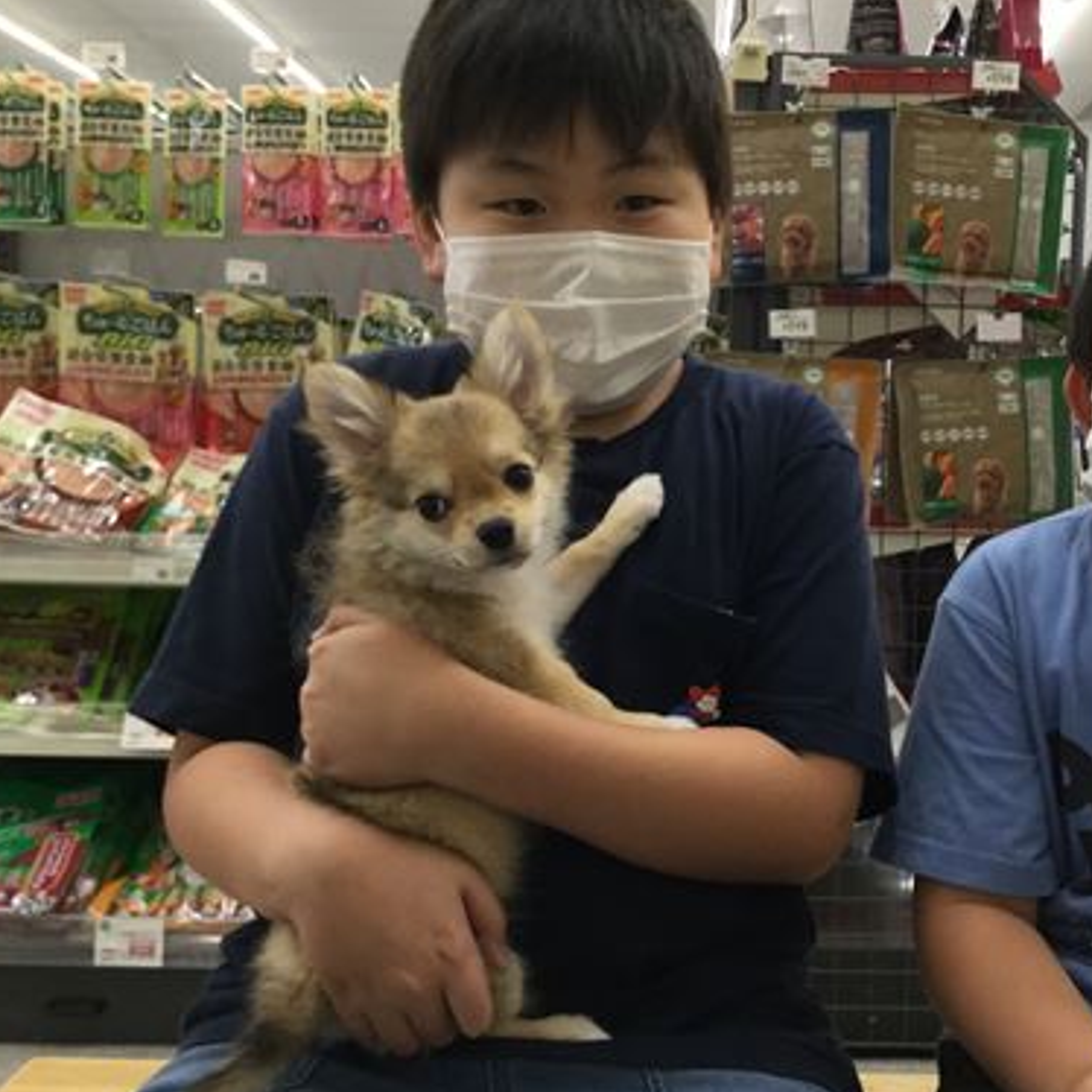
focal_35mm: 44
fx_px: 1570
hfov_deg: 37.8
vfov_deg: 38.3
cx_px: 745
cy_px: 596
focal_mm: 3.3
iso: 64
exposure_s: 1/30
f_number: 2.4
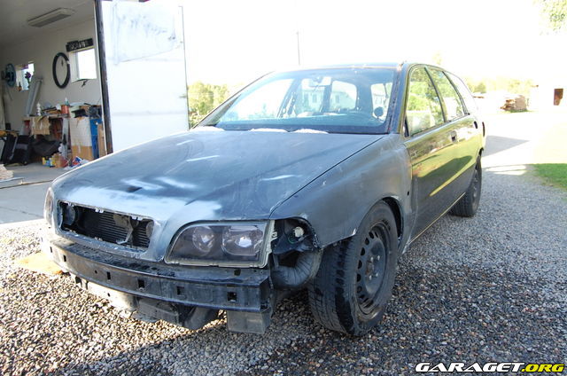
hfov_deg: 67.5
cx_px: 284
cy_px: 188
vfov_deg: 47.7
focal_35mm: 27
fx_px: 424
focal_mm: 18
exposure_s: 1/125
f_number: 5.6
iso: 400
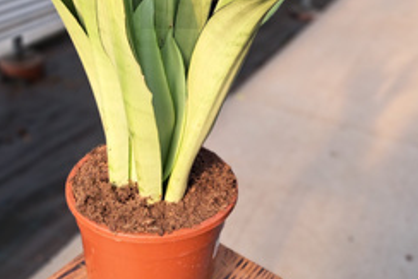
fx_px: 534
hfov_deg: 42.6
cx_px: 171
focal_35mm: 46
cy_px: -2
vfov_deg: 27.5
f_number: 1.8
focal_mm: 5.23
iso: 50
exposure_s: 1/157
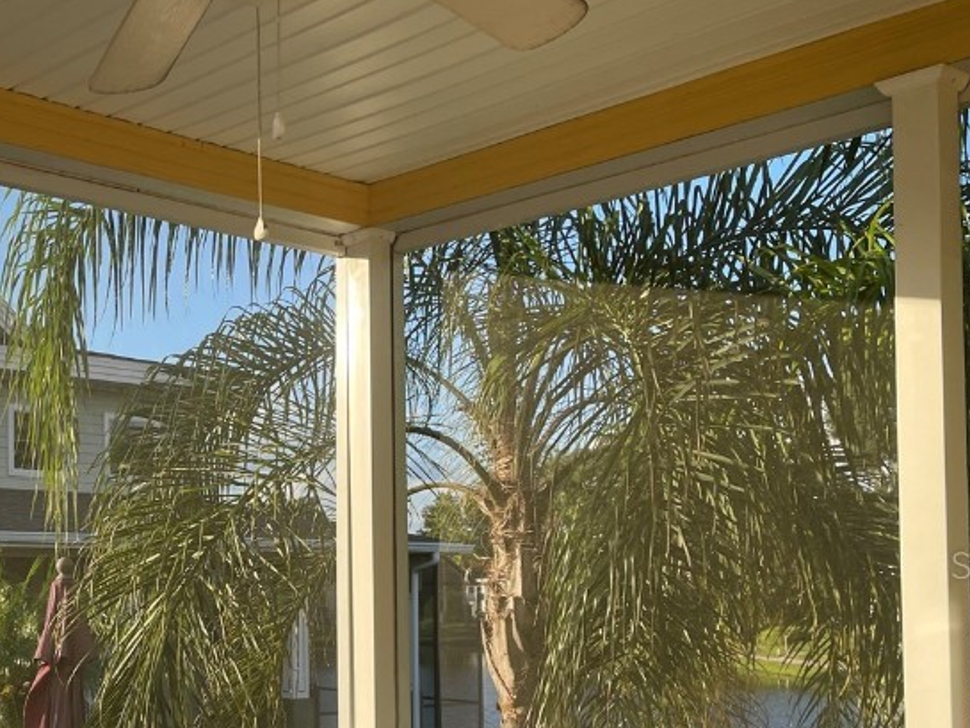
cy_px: 564
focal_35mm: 47
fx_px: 1317
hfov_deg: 39.0
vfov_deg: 30.3
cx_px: 208
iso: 32
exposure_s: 1/1003
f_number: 1.6
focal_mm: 5.1
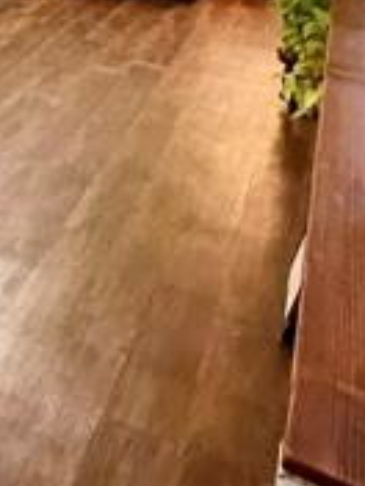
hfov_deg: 19.8
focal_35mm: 61
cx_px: -224
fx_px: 858
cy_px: -113
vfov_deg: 27.4
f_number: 2.2
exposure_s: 1/60
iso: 1000
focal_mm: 2.22
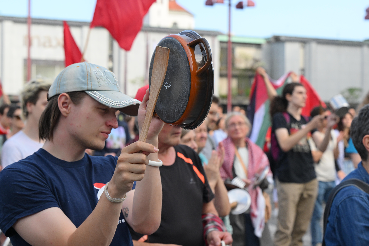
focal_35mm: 70
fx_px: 717
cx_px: 184
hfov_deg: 28.8
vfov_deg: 19.5
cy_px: 123
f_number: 6.3
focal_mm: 70
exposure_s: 1/1600
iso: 1000
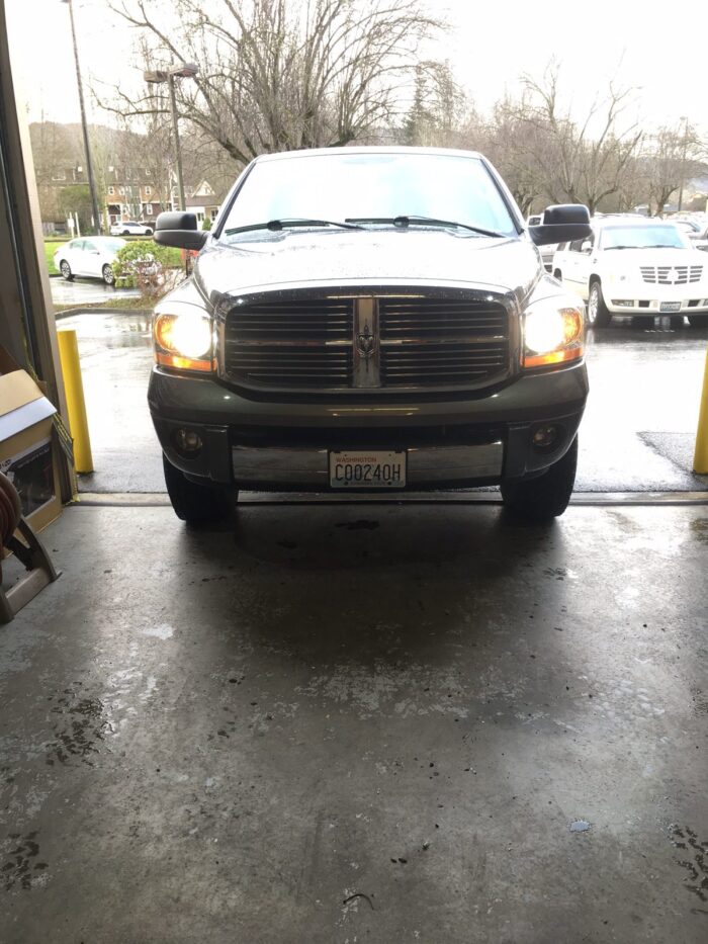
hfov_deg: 48.2
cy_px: 472
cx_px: 354
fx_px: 791
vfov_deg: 61.7
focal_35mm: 29
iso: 32
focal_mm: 4.15
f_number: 2.2
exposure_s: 1/40
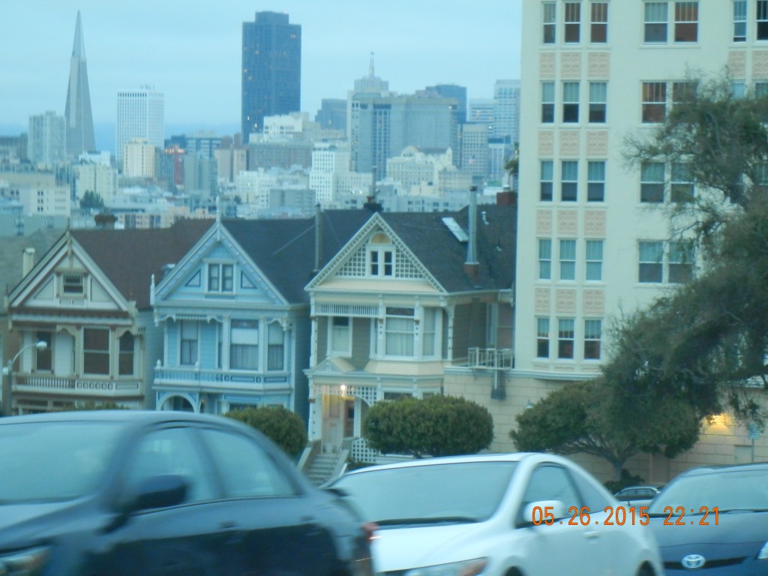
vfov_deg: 11.1
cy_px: 288
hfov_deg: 14.8
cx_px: 384
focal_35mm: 133
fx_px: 2951
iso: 200
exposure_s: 1/5.3
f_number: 4.6
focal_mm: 24
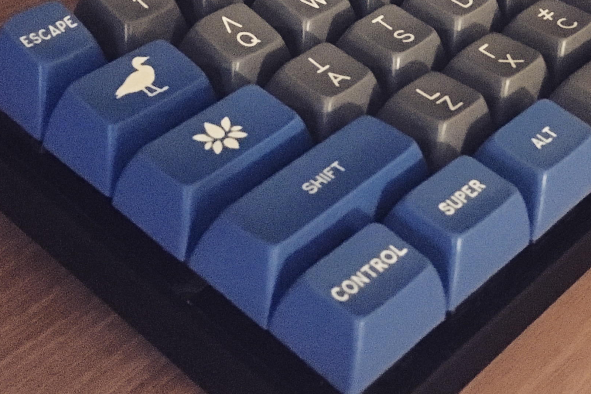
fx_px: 1248
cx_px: 421
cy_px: -29
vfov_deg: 17.4
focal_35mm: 76
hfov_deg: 26.4
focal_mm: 4.15
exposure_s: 1/15
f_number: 2.2
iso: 2000
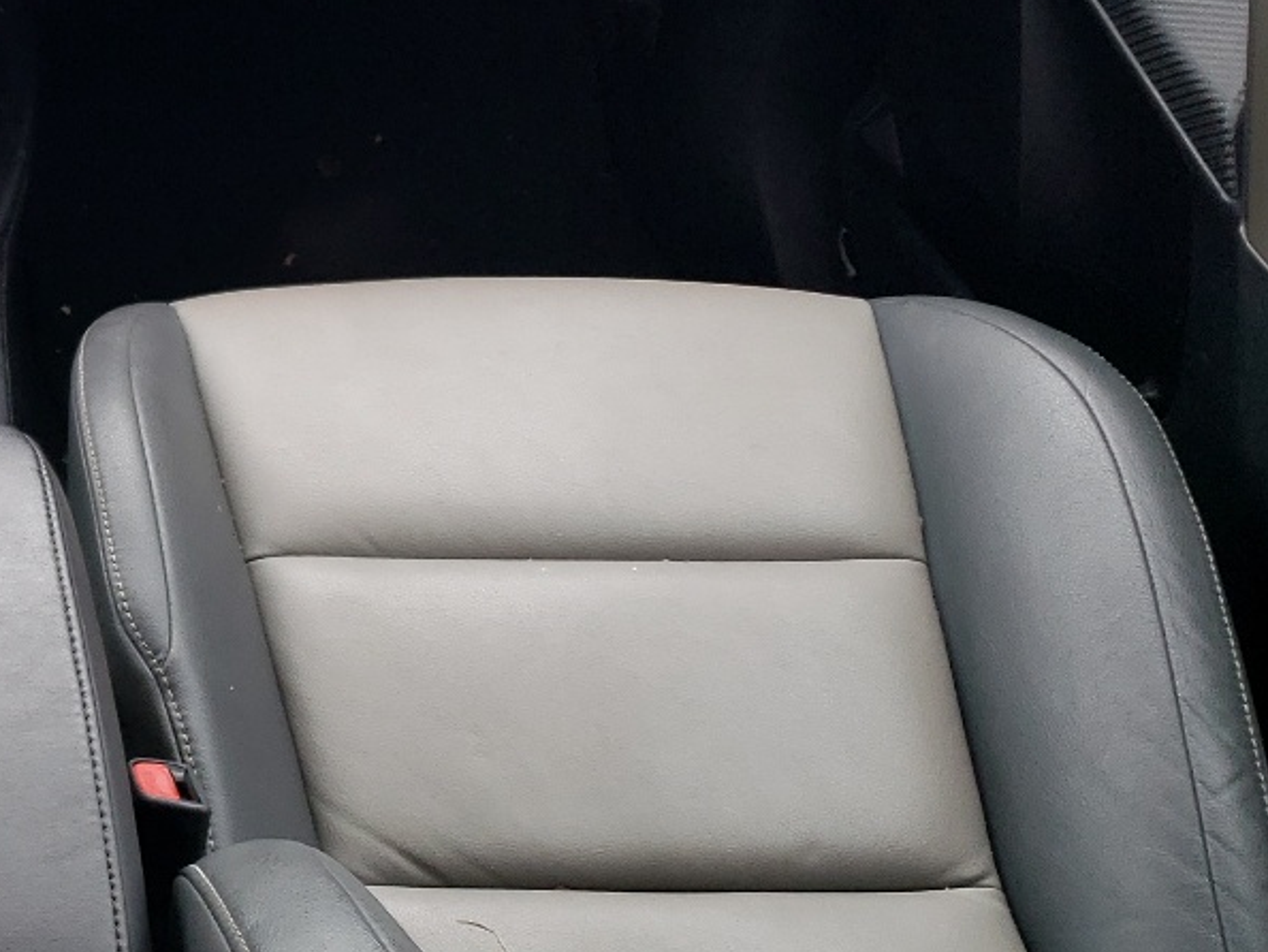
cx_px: -201
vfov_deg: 20.9
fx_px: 2565
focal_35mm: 70
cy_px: 290
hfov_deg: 25.3
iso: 50
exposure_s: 1/125
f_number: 1.5
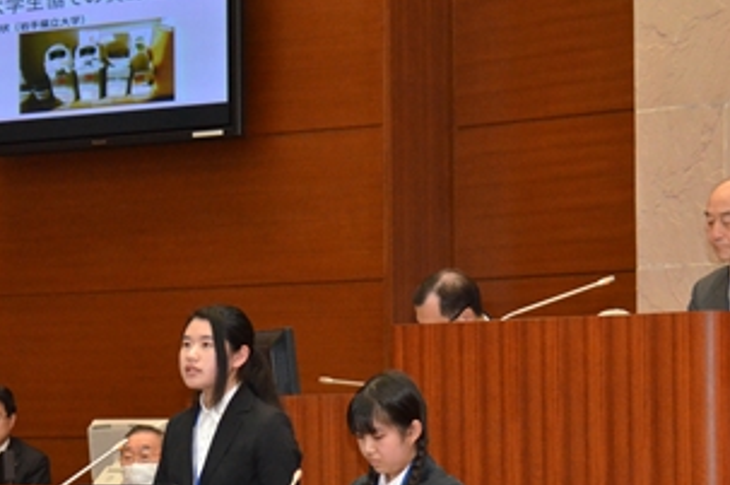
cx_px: 214
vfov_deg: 8.5
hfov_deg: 12.8
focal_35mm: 161
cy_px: 349
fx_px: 3256
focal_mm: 65
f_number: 5.6
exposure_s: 1/250
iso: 3200
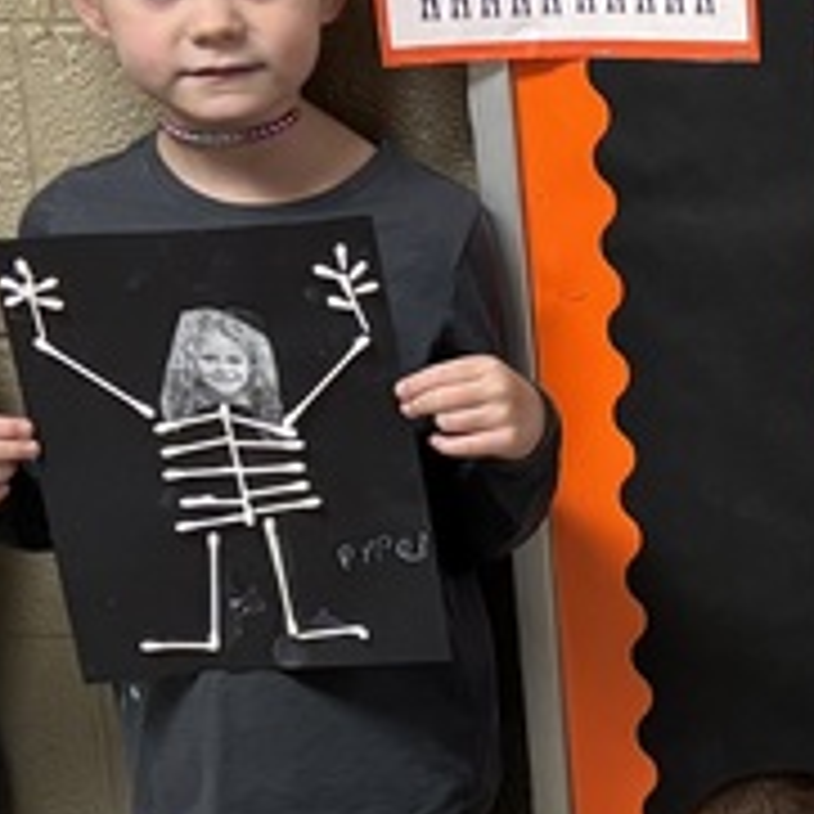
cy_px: 661
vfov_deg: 13.4
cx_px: 1417
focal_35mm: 130
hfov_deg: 12.4
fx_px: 3459
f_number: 1.6
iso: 160
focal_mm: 5.96
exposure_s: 1/60
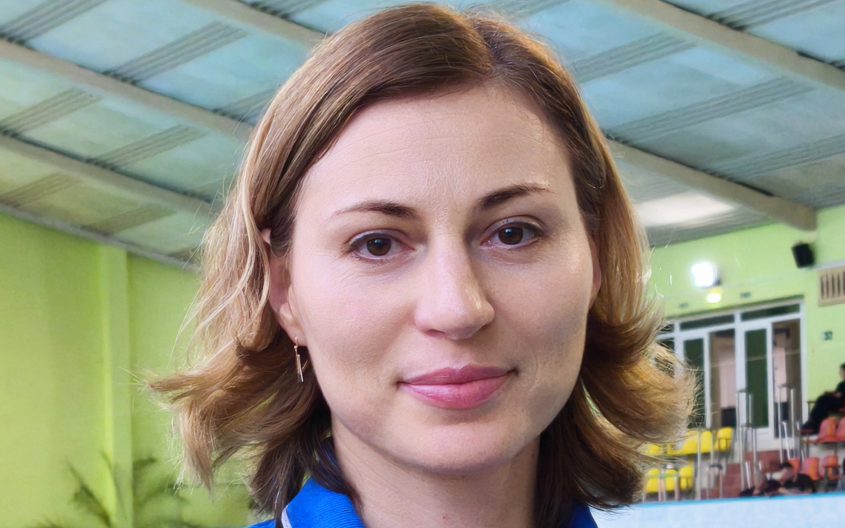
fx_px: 1589
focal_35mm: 69
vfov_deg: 18.7
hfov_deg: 29.8
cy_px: 397
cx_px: 436
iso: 200
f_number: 1.6
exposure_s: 1/100
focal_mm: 6.57
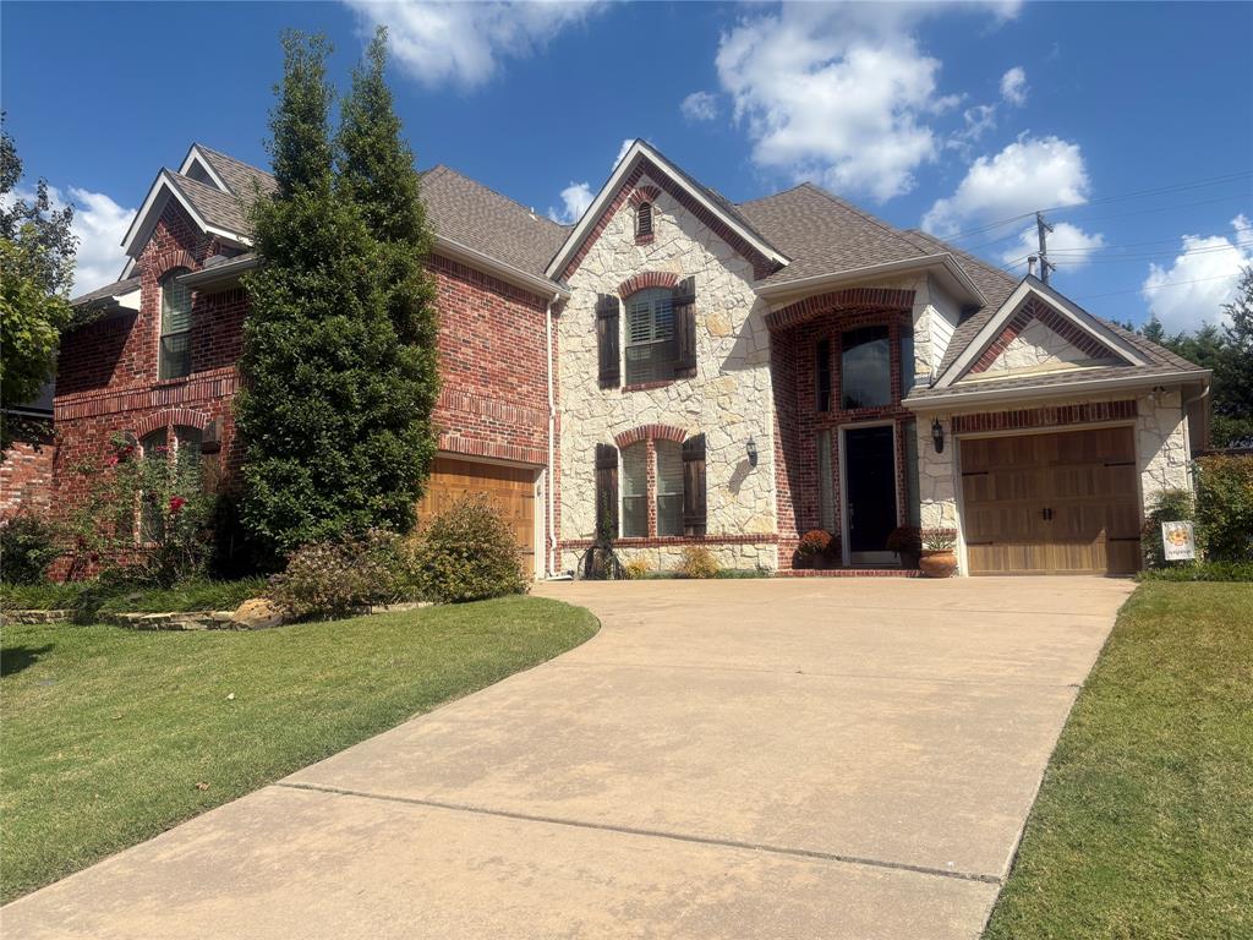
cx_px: 626
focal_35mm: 26
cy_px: 470
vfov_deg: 53.1
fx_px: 941
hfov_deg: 67.3
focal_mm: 5.96
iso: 50
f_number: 1.6
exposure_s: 1/4329
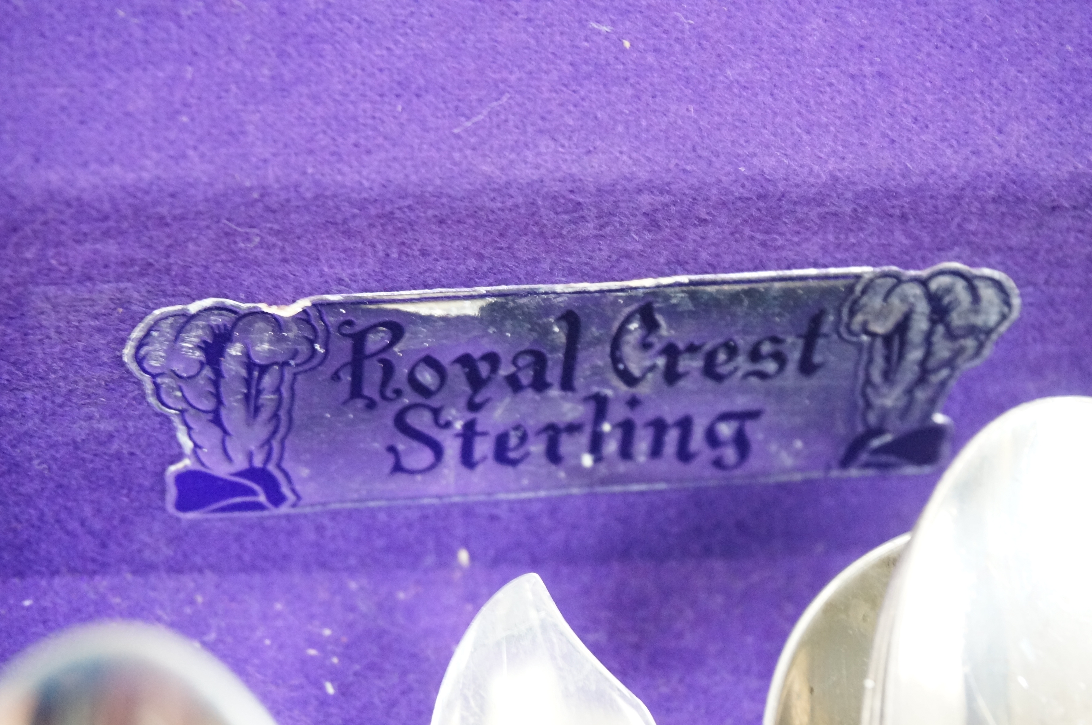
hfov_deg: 31.2
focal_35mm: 64
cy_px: 362
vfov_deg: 21.0
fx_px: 1954
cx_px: 546
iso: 3200
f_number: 7.1
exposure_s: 1/15
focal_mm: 43
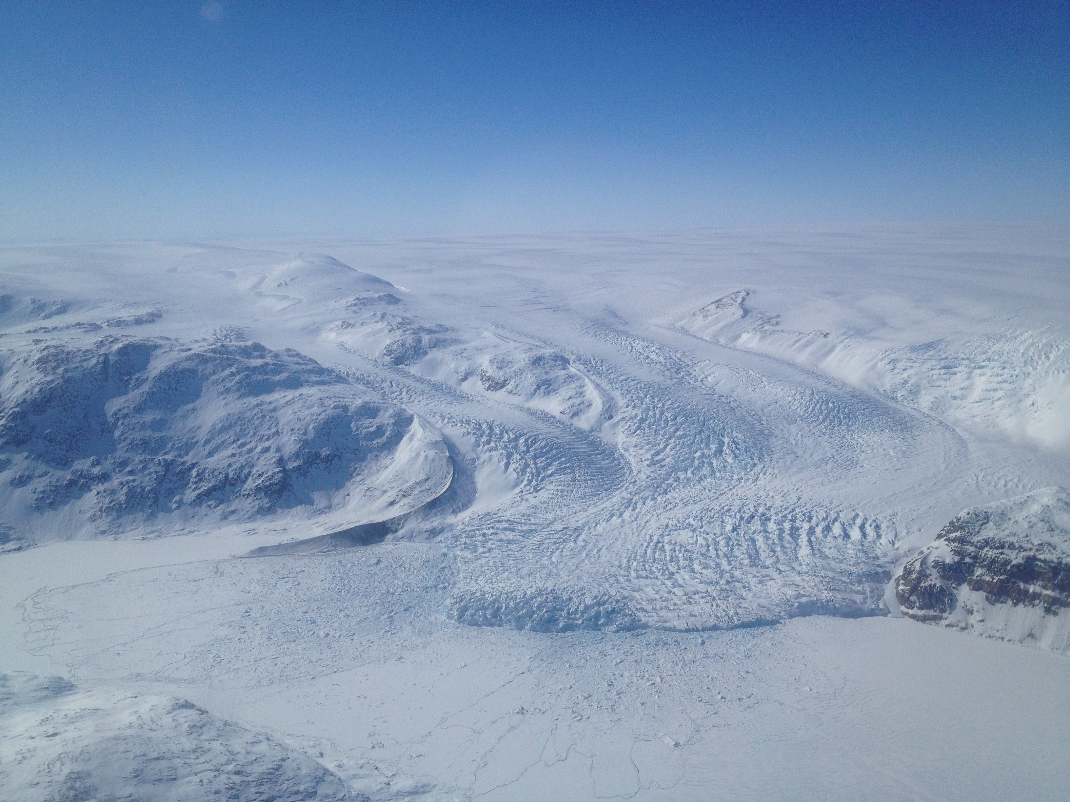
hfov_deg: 52.6
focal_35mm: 35
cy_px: 401
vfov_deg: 40.7
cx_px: 535
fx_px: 1082
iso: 50
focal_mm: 4.28
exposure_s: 1/9259
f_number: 2.4
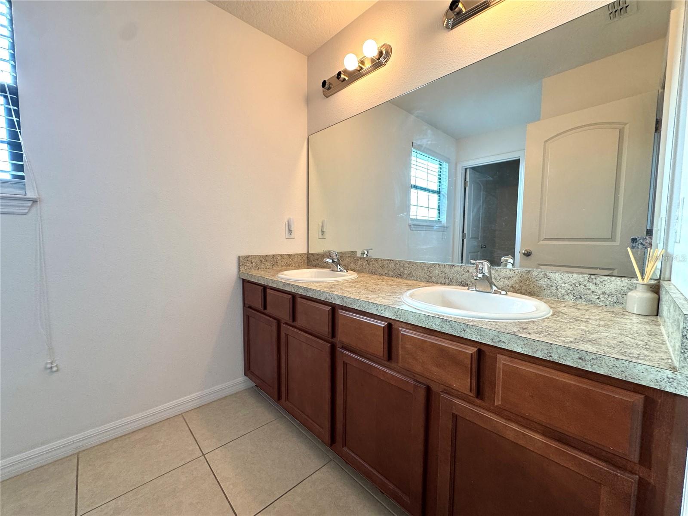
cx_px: 344
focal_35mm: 14
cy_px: 258
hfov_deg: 102.1
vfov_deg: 85.7
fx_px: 278
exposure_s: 1/120
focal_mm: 2.22
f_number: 2.2
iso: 200
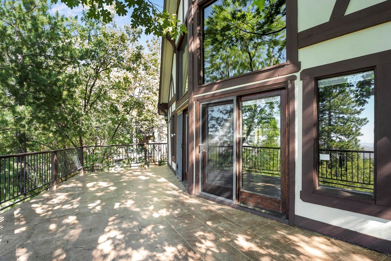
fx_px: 194
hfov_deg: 90.4
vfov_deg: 67.8
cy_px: 133
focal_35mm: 18
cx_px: 185
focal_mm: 16.8
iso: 50
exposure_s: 1/13
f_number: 5.6
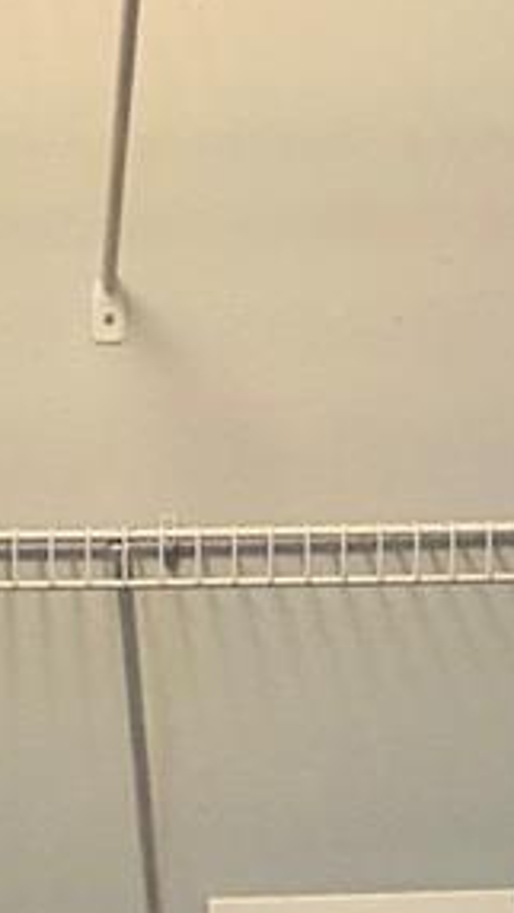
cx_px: 26
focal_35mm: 119
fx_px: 2882
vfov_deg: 16.7
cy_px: 1286
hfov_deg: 10.1
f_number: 1.8
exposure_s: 1/60
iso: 320
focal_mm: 4.25
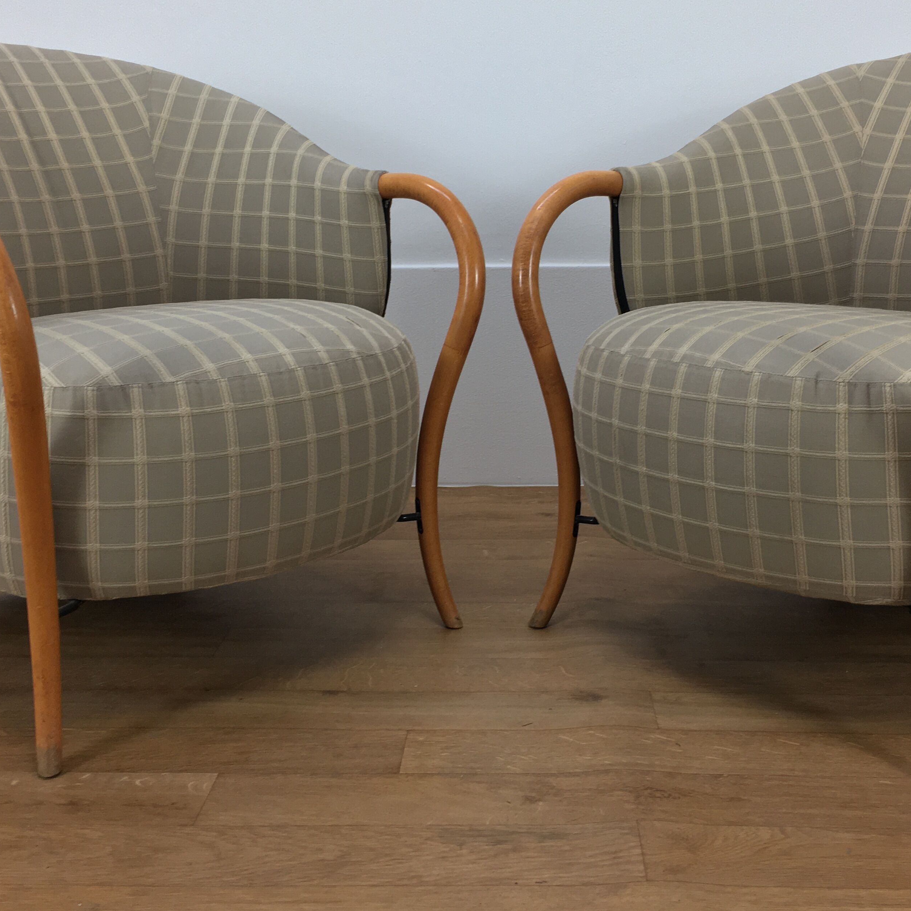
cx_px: 499
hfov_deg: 40.9
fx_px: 1221
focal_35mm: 41
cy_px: 379
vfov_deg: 40.8
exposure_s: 1/33
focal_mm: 4.15
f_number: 2.2
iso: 32
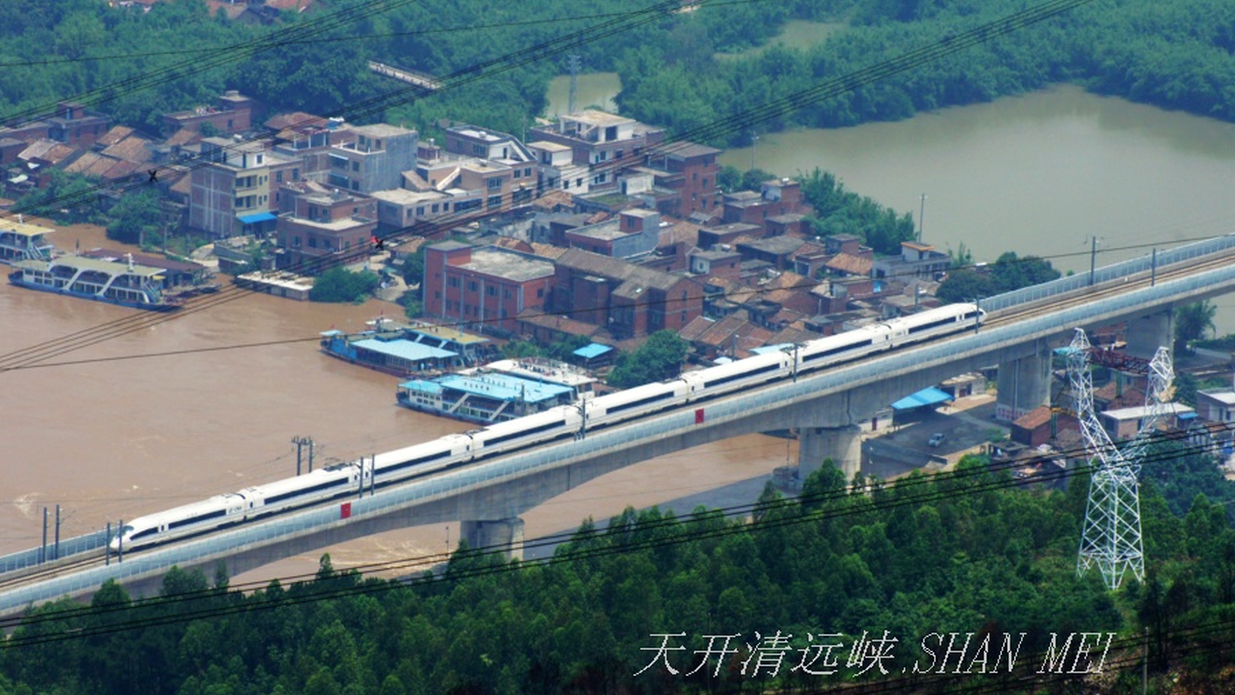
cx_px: 618
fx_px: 9303
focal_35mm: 284
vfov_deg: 4.3
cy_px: 410
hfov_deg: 7.6
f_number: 16
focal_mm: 180
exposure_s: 1/320
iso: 250
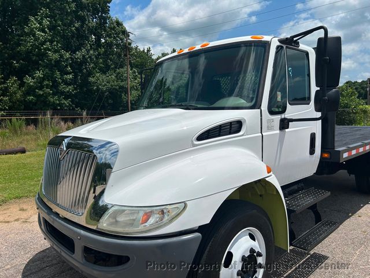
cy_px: 139
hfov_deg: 67.3
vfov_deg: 53.1
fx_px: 278
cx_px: 185
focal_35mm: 26
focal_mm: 5.7
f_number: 1.5
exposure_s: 1/12658
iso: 50
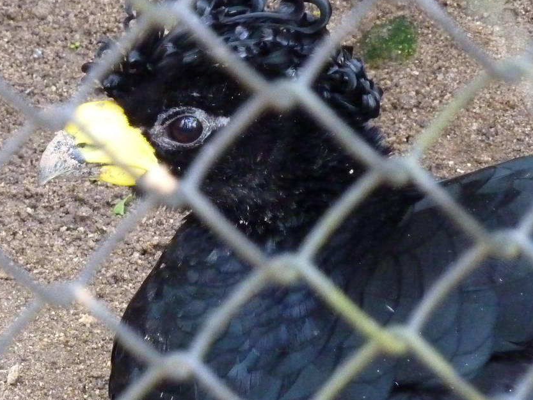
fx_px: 4050
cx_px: 136
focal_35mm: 263
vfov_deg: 5.7
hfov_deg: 7.5
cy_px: 142
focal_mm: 22.5
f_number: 4.5
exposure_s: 1/30
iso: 800
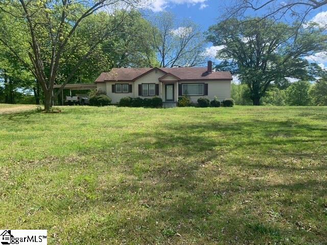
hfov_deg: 67.3
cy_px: 122
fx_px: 246
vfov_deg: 53.1
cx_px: 164
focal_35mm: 26
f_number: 1.8
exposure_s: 1/1299
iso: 25
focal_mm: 4.25
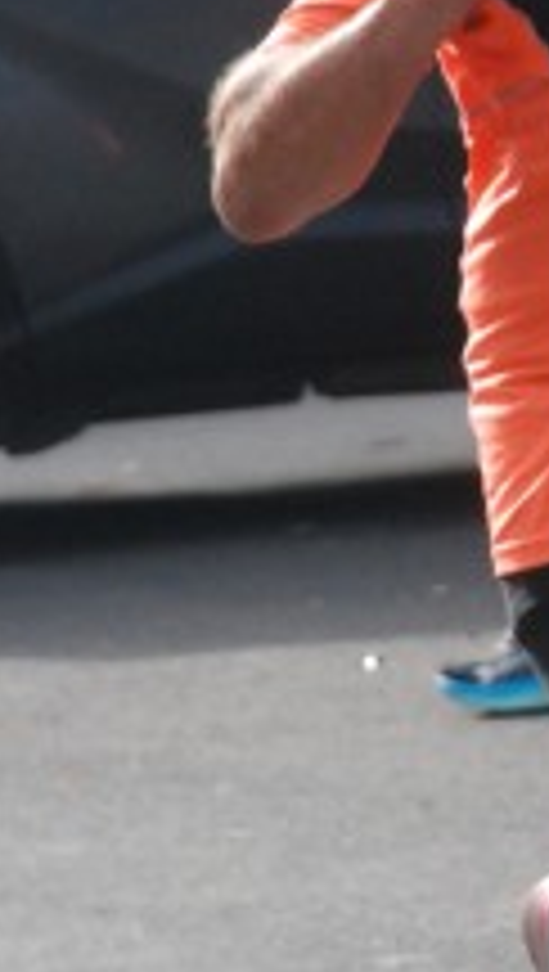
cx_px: 871
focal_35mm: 524
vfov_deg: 4.1
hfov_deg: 2.3
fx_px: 13519
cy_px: 171
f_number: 5.6
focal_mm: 120
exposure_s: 1/800
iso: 1000
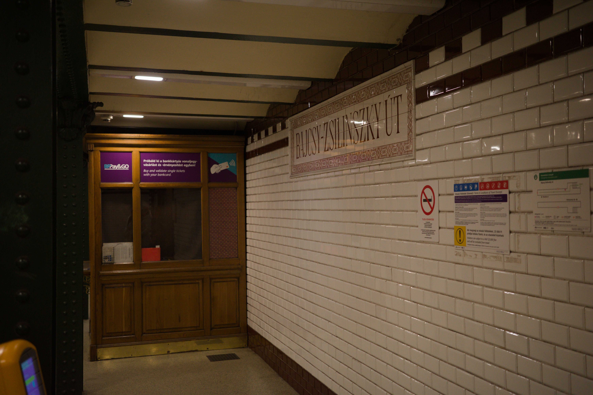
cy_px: 198
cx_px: 296
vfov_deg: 33.4
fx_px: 659
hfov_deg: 48.5
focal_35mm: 40
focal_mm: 26
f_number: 2.8
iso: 1000
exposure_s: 1/100
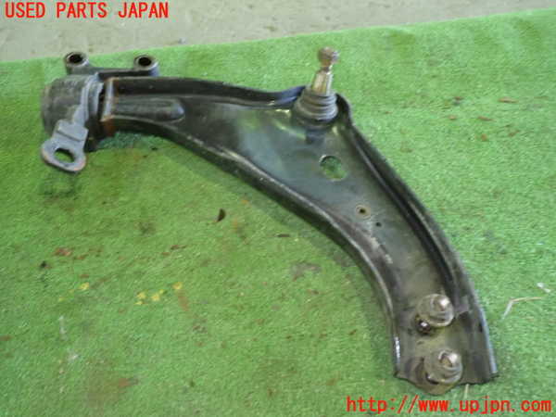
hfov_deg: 60.0
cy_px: 208
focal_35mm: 30
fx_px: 482
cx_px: 278
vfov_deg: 46.8
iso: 800
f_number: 2.3
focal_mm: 5.4
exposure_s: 1/20
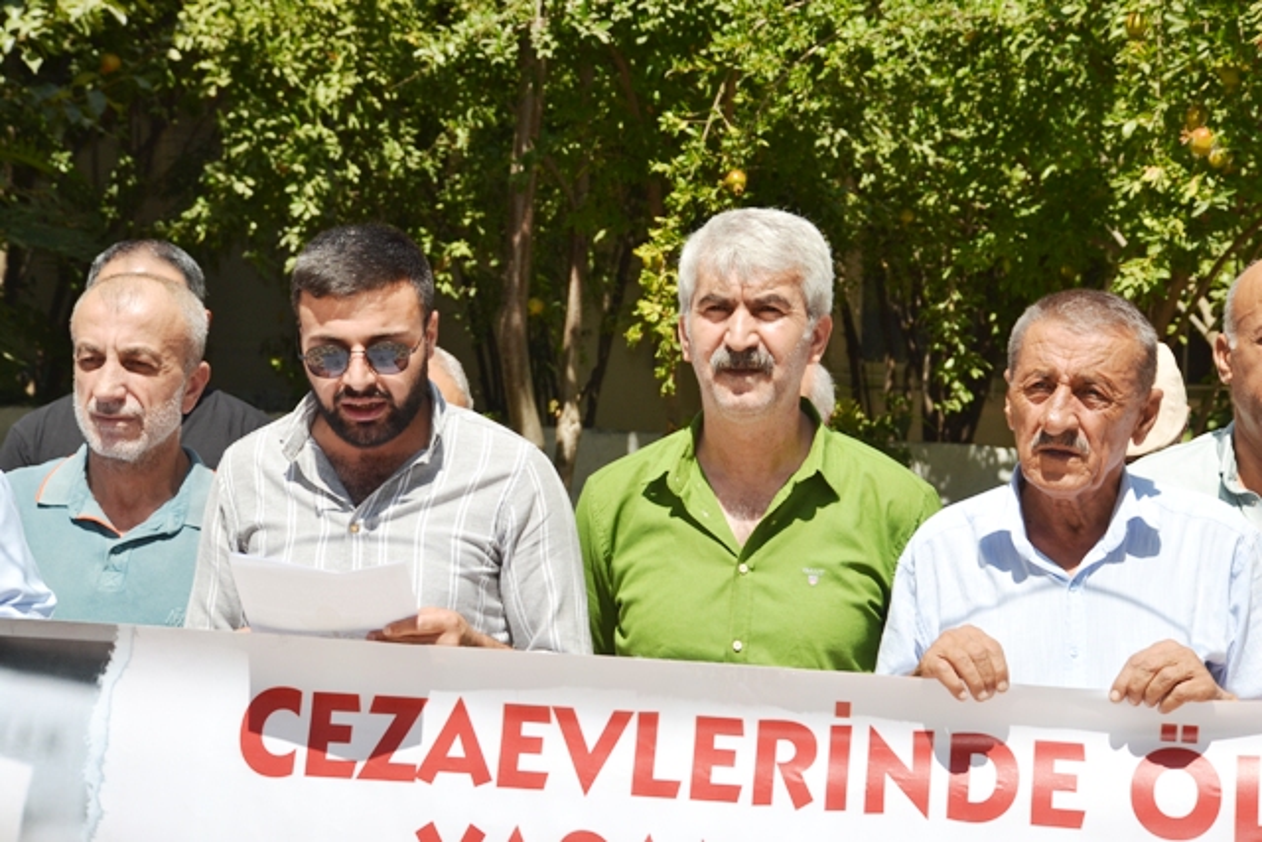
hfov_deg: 21.9
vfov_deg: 14.7
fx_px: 3261
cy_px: 421
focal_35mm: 93
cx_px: 631
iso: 100
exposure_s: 1/200
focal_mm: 62
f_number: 6.3
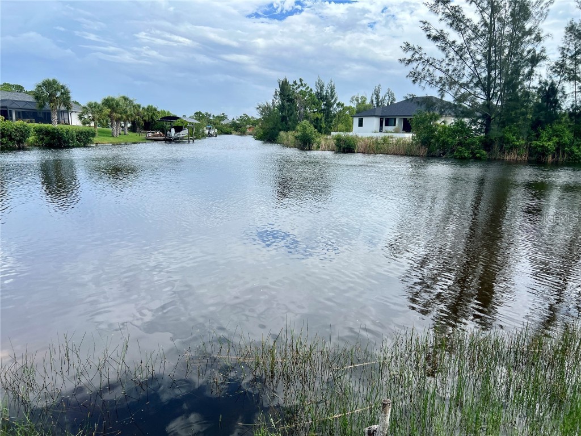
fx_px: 436
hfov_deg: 67.3
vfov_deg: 53.1
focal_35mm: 26
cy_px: 218
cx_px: 290
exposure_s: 1/4274
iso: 50
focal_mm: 5.7
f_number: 1.5
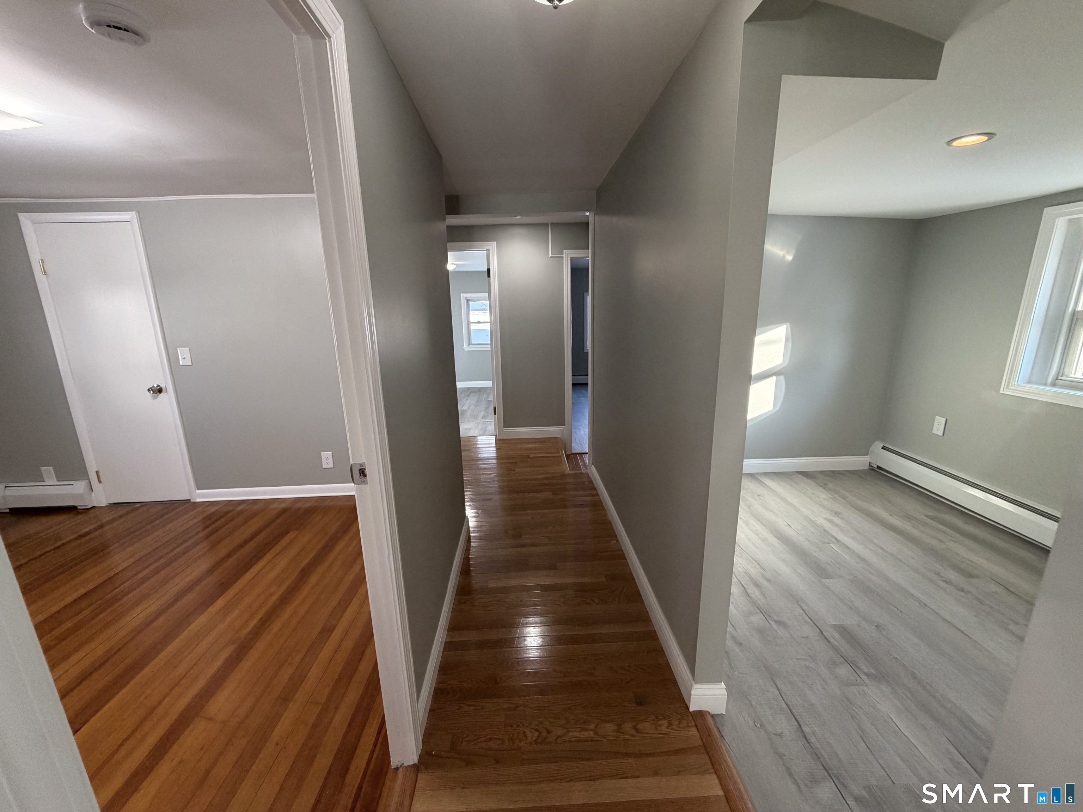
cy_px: 406
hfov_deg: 102.1
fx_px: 438
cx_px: 542
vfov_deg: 85.7
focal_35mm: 14
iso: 160
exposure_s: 1/60
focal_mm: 2.22
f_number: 2.2
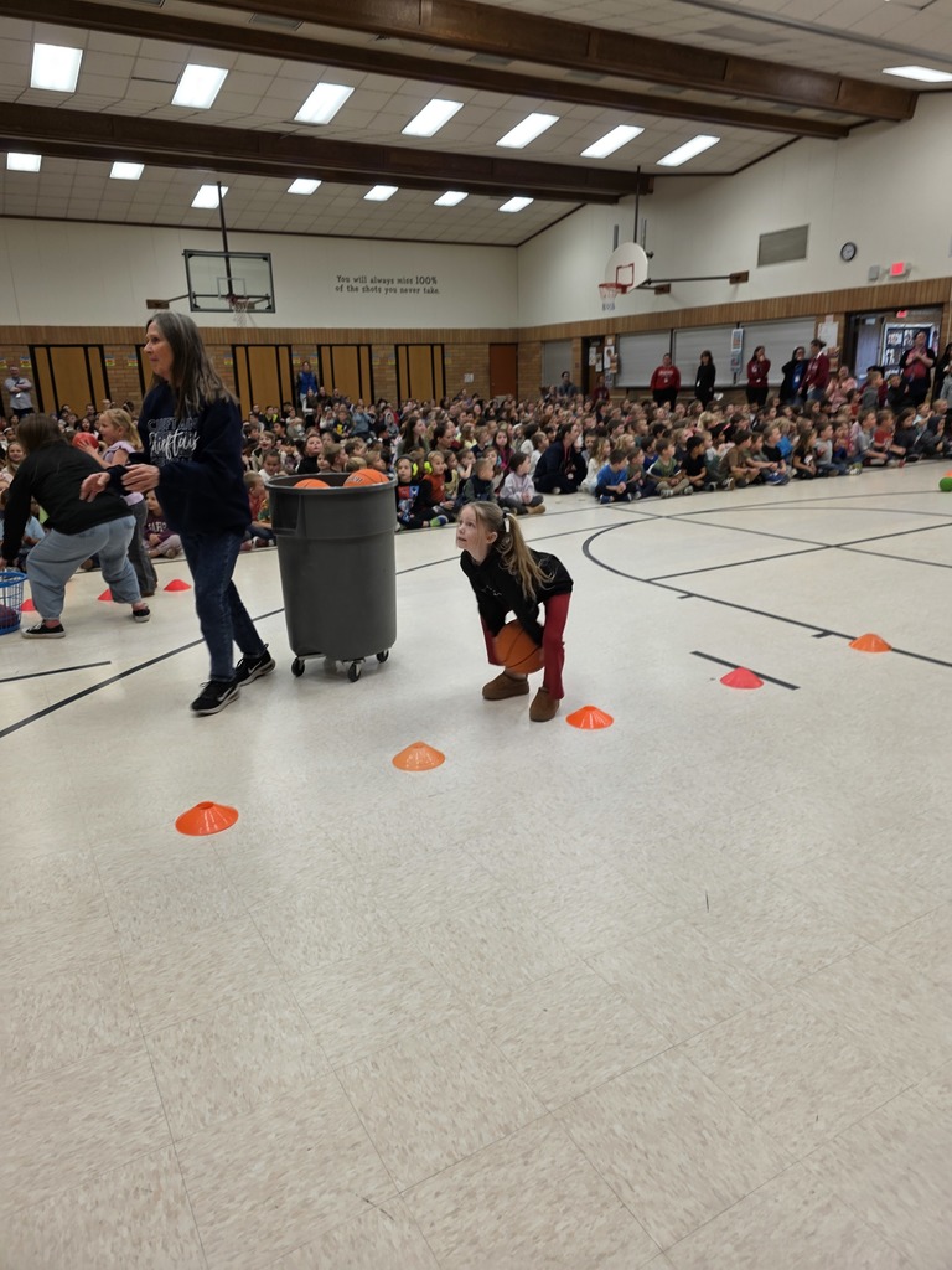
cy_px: 635
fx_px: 843
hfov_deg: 58.9
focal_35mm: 23
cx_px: 476
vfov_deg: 73.9
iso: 64
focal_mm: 6.3
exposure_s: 1/63
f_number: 1.7
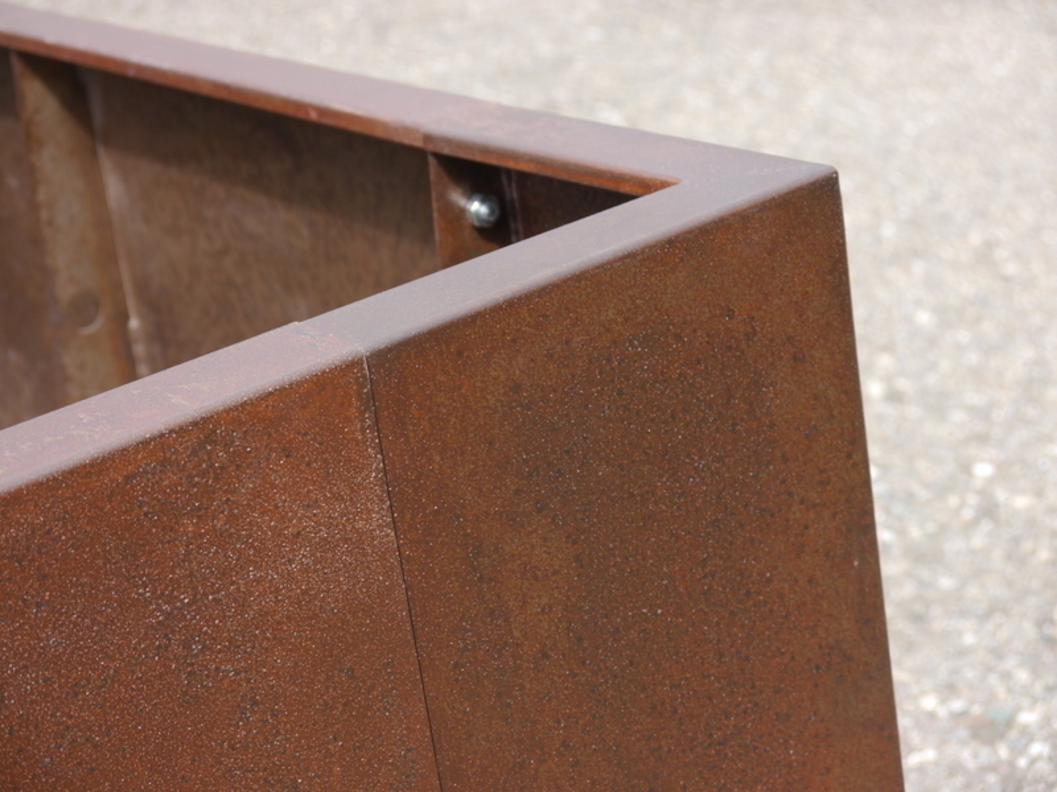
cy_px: 396
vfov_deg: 17.6
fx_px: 2565
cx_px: 528
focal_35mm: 84
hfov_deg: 23.3
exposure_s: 1/200
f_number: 6.3
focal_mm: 42
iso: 160
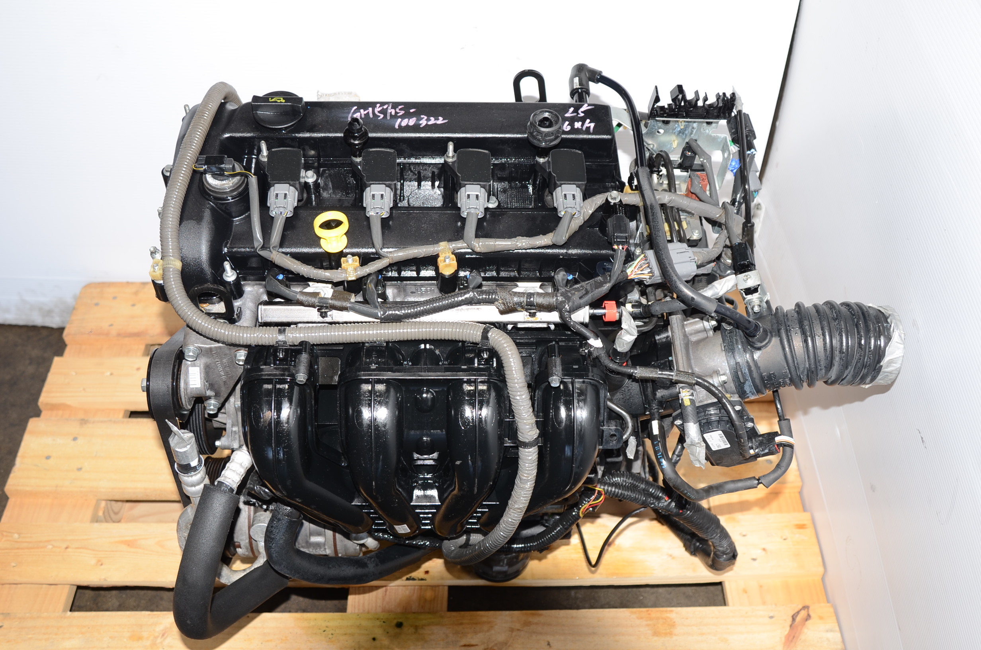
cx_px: 490
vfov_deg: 36.7
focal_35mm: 36
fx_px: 979
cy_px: 325
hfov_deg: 53.2
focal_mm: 24
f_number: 4.5
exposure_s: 1/100
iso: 100
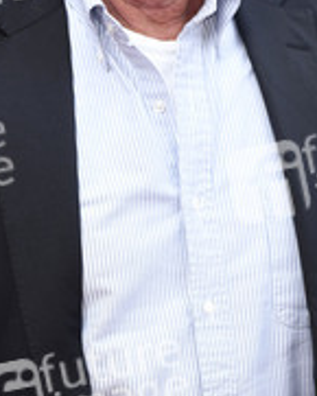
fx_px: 4851
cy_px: 63
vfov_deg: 4.7
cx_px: 140
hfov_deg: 3.7
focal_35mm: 414
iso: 640
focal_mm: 200
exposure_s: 1/1250
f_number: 3.5
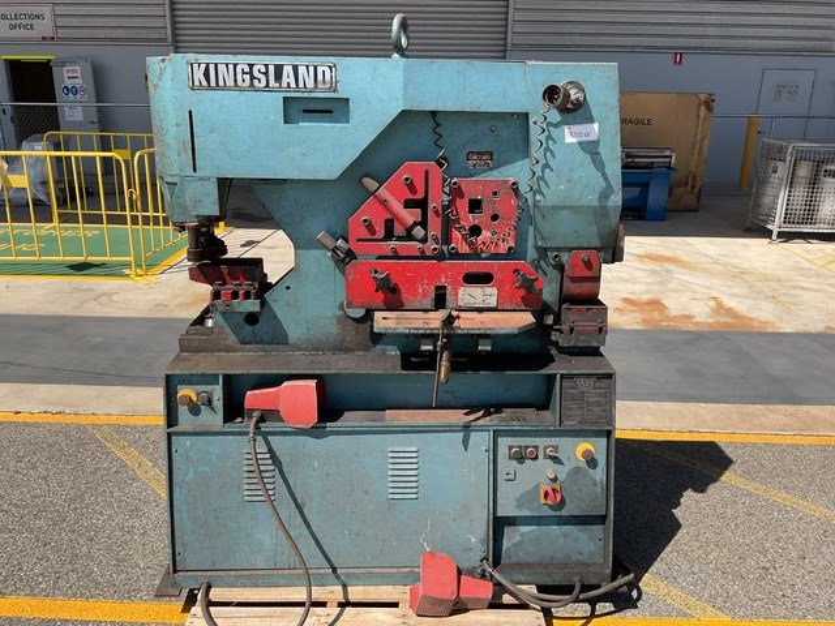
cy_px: 313
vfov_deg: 48.2
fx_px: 700
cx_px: 418
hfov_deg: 61.7
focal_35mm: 29
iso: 16
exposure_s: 1/1412
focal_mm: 3
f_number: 1.8
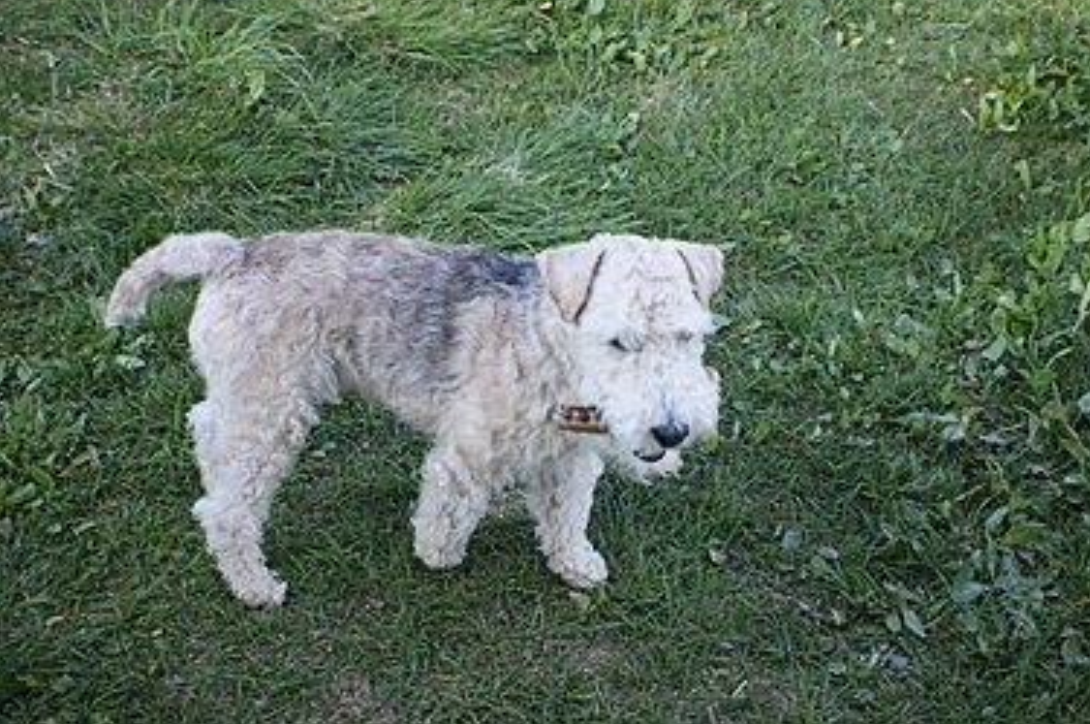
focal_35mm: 64
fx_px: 1935
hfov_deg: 31.4
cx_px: 576
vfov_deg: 21.2
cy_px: 343
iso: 100
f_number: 5
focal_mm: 40
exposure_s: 1/60
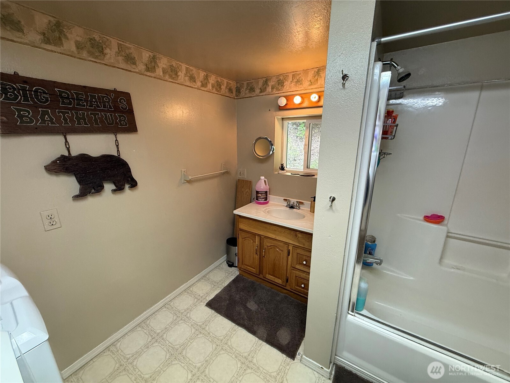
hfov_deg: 102.1
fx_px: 206
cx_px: 255
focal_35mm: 14
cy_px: 192
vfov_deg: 85.7
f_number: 2.2
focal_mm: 2.22
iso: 250
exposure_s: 1/120
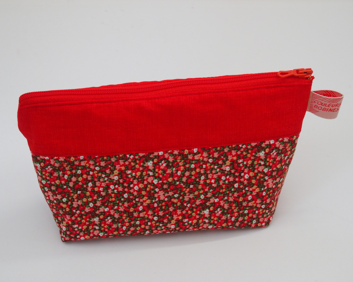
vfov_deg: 19.2
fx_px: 836
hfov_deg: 23.8
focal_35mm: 80
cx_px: 180
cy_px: 142
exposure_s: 1/100
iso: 200
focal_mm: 16.1
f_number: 2.8
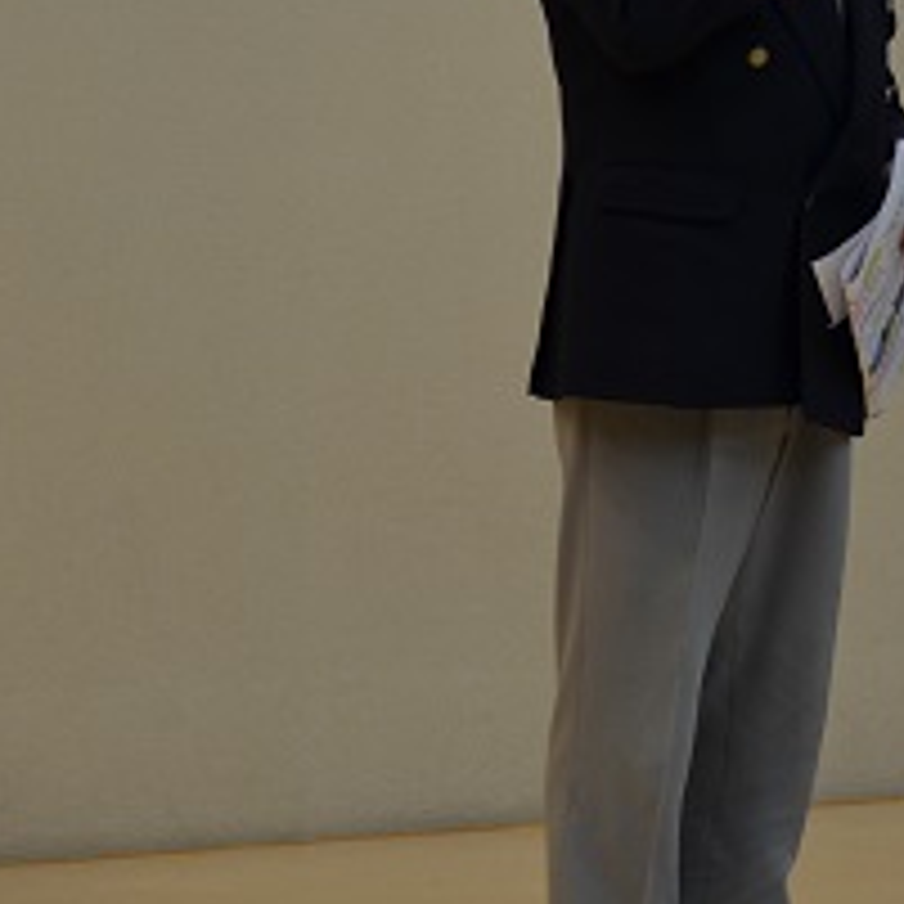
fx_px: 11050
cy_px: 43
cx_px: 690
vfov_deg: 4.7
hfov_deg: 4.7
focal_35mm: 374
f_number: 5.3
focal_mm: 120
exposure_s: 1/60
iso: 450
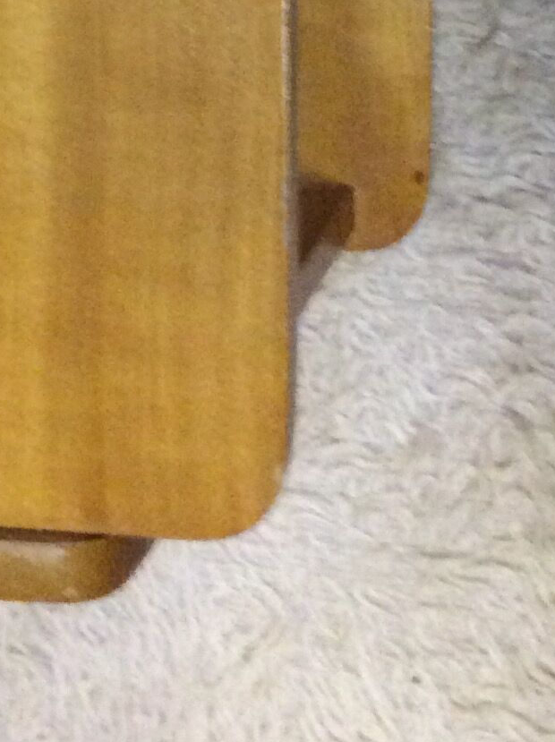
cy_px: -359
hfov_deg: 14.7
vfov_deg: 17.7
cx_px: 201
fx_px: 2142
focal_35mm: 100
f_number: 2.4
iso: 320
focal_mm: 3.3
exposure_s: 1/20
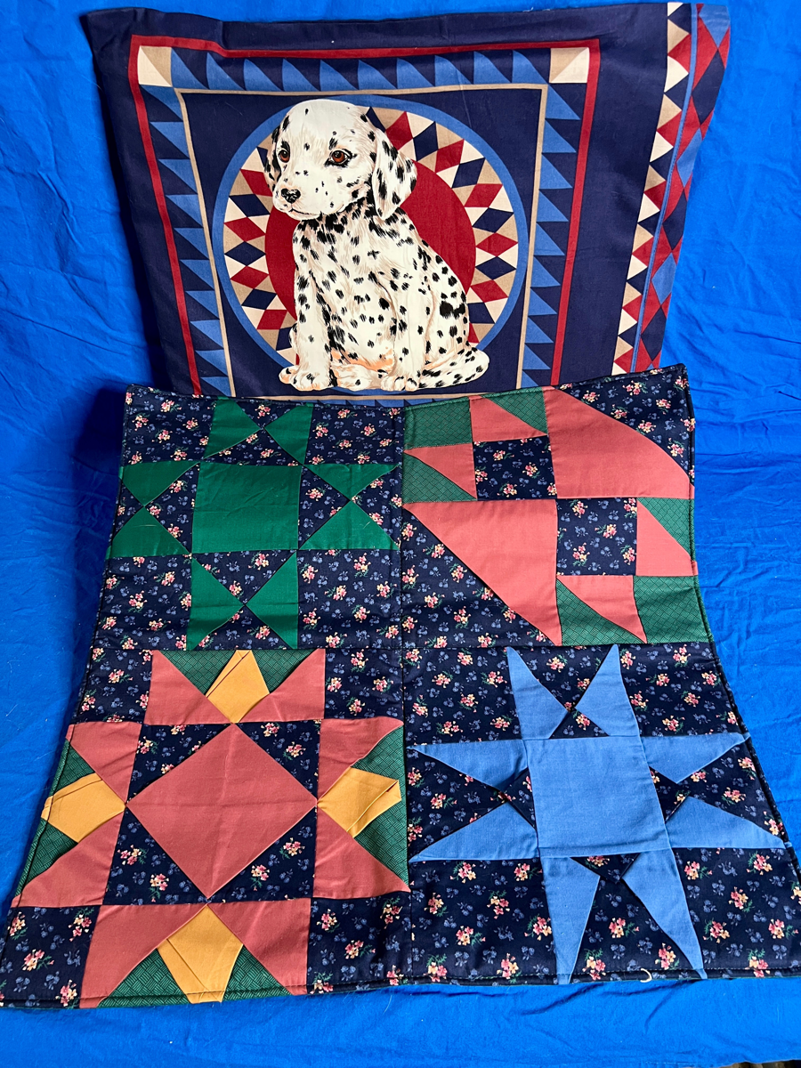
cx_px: 400
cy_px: 534
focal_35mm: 26
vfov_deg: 67.3
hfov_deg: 53.1
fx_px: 802
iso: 400
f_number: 1.5
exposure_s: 1/60
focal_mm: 5.7
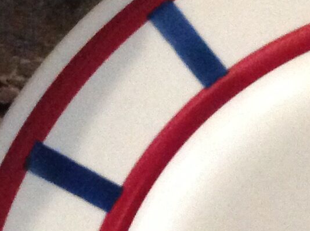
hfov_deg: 11.3
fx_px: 1520
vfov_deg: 8.4
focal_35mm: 170
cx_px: 409
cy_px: 391
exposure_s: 1/15
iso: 500
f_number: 2.4
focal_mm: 4.28
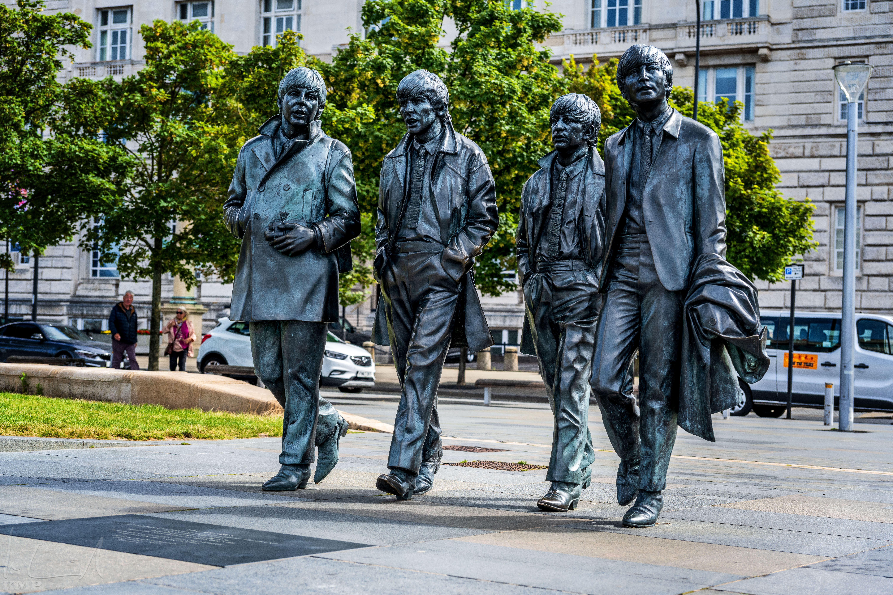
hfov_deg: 35.6
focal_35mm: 56
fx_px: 1389
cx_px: 446
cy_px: 298
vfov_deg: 24.2
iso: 100
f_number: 4
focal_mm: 56
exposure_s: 1/1000
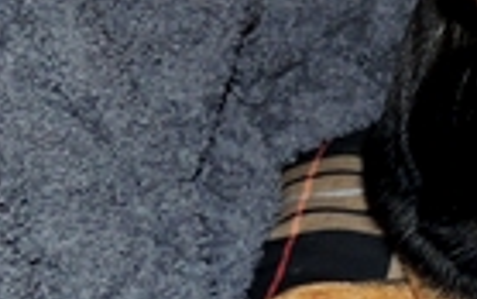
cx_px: 395
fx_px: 1665
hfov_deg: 16.2
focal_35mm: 128
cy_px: -125
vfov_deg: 10.0
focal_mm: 4.3
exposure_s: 1/30
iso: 200
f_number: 3
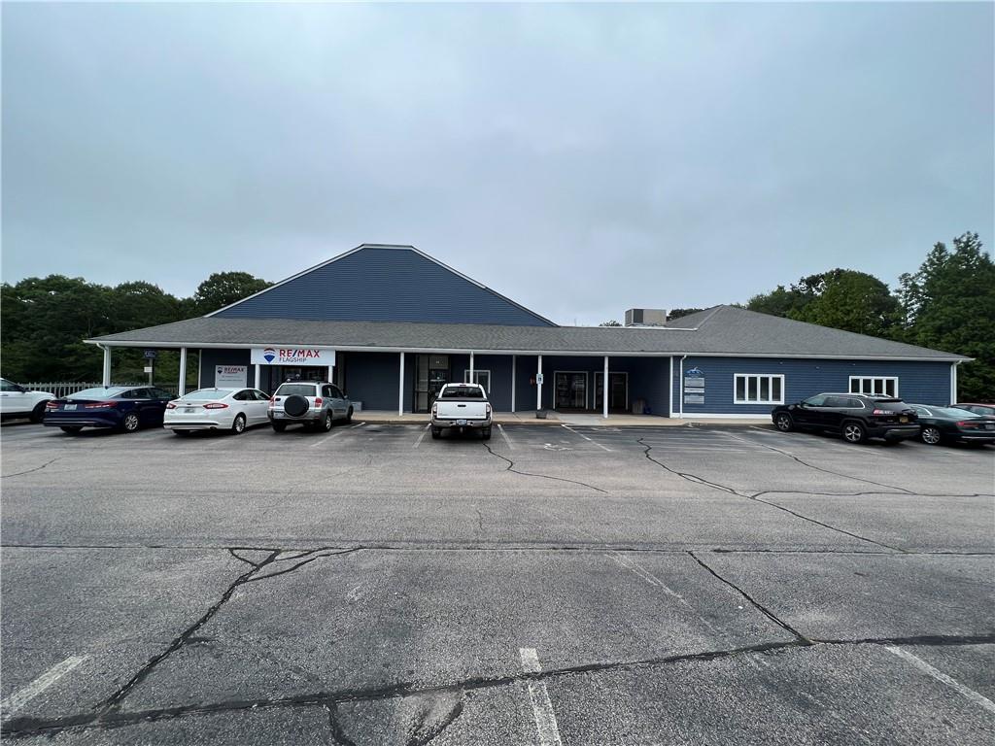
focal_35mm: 13
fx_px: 374
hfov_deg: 106.2
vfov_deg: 89.9
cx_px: 498
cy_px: 373
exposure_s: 1/821
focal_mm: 1.57
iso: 32
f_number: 1.8
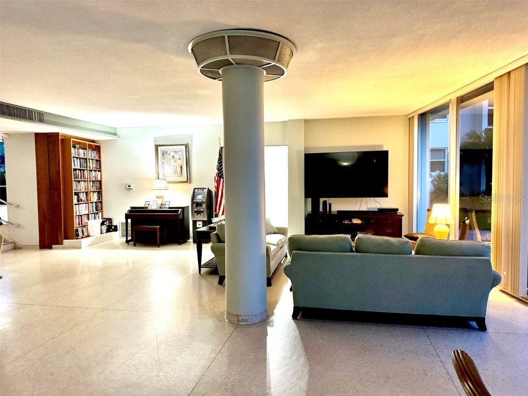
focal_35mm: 24
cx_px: 264
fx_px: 366
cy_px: 198
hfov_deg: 71.6
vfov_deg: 56.8
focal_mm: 6.76
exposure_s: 1/40
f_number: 1.78
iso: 800
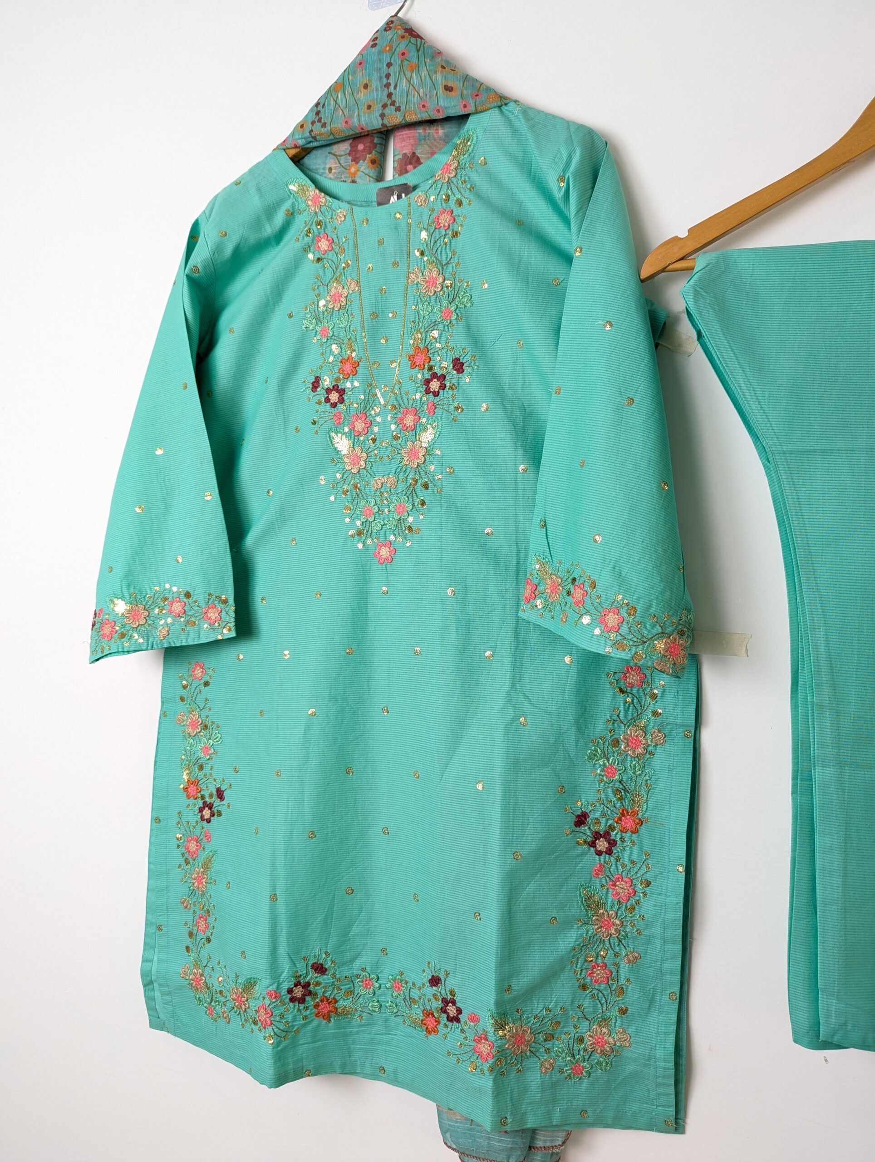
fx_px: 807
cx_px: 438
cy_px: 581
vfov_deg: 71.5
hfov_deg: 56.9
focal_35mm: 24
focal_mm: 6.81
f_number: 1.85
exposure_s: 1/132
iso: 47
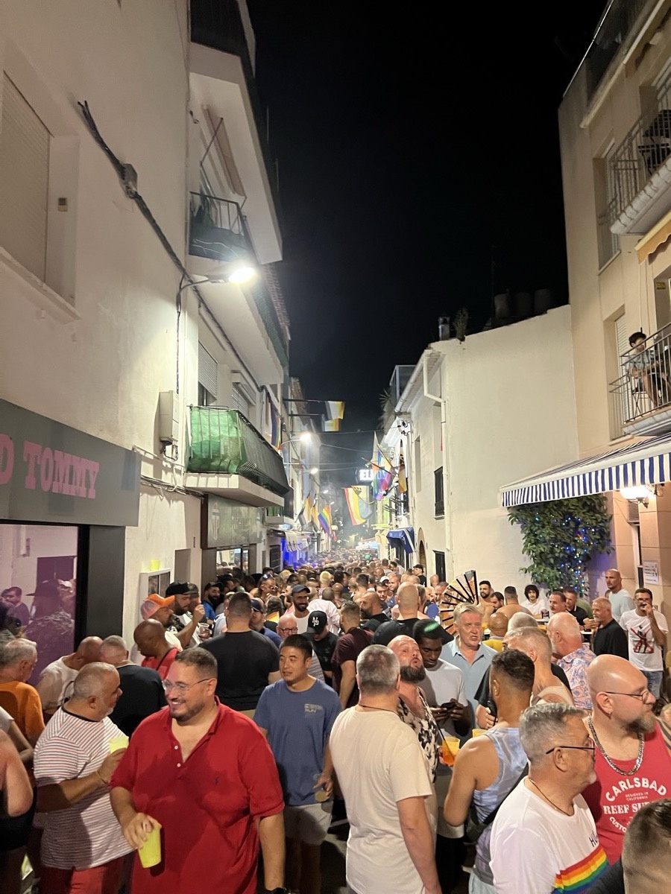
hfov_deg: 53.1
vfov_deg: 67.3
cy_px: 447
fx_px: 672
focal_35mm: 26
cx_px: 336
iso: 400
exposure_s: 1/33
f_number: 1.5
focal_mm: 5.7
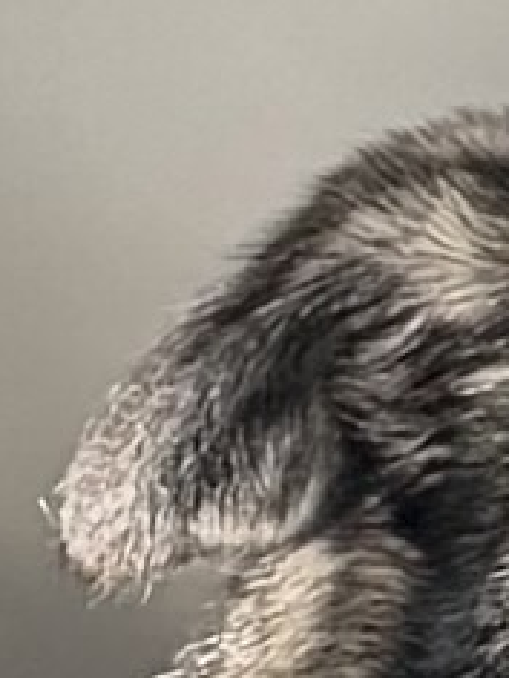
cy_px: 1796
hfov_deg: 9.3
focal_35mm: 152
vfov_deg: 10.5
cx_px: 914
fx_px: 2980
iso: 100
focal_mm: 6.76
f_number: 1.78
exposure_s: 1/251
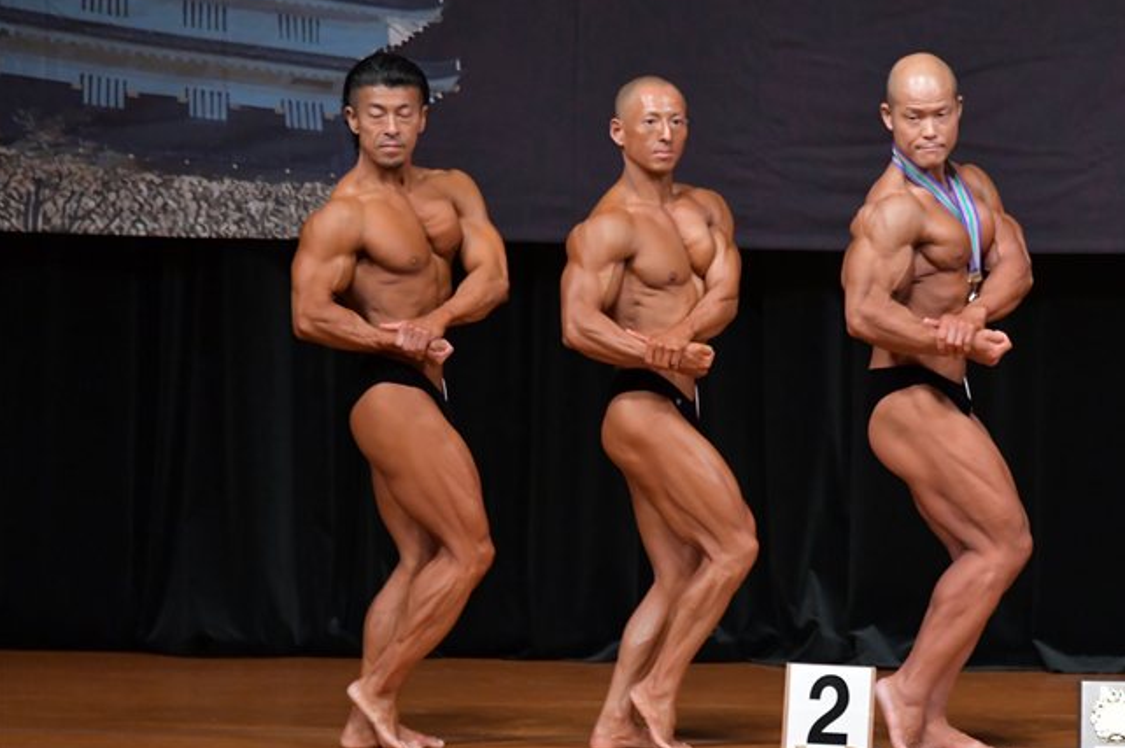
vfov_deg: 4.2
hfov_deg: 6.3
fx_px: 10179
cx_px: 674
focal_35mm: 326
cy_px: 424
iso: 4000
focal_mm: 180
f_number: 5.6
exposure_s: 1/400
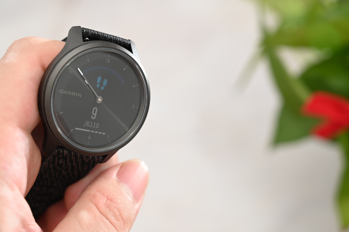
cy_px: 116
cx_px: 174
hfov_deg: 28.9
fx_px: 678
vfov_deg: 19.4
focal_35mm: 70
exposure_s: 1/60
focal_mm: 70
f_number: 6.3
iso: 500
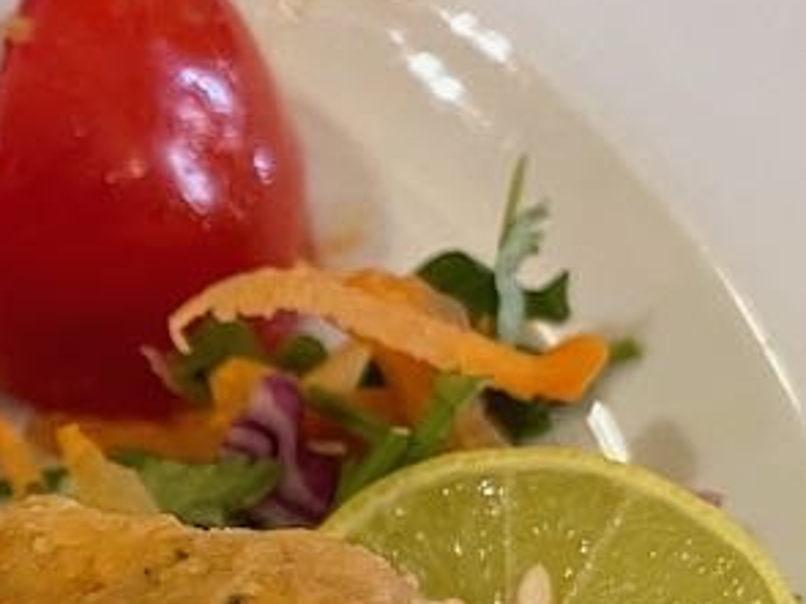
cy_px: 596
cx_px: -336
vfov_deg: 12.9
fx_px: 2630
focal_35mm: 113
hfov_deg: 16.2
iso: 400
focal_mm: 4.2
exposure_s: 1/40
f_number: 1.6
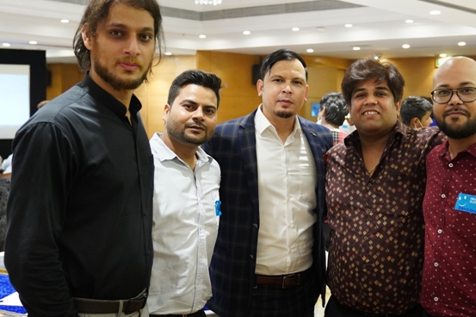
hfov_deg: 36.1
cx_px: 283
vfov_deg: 24.6
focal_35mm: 55
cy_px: 156
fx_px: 727
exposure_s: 1/160
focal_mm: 38
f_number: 3.5
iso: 6400
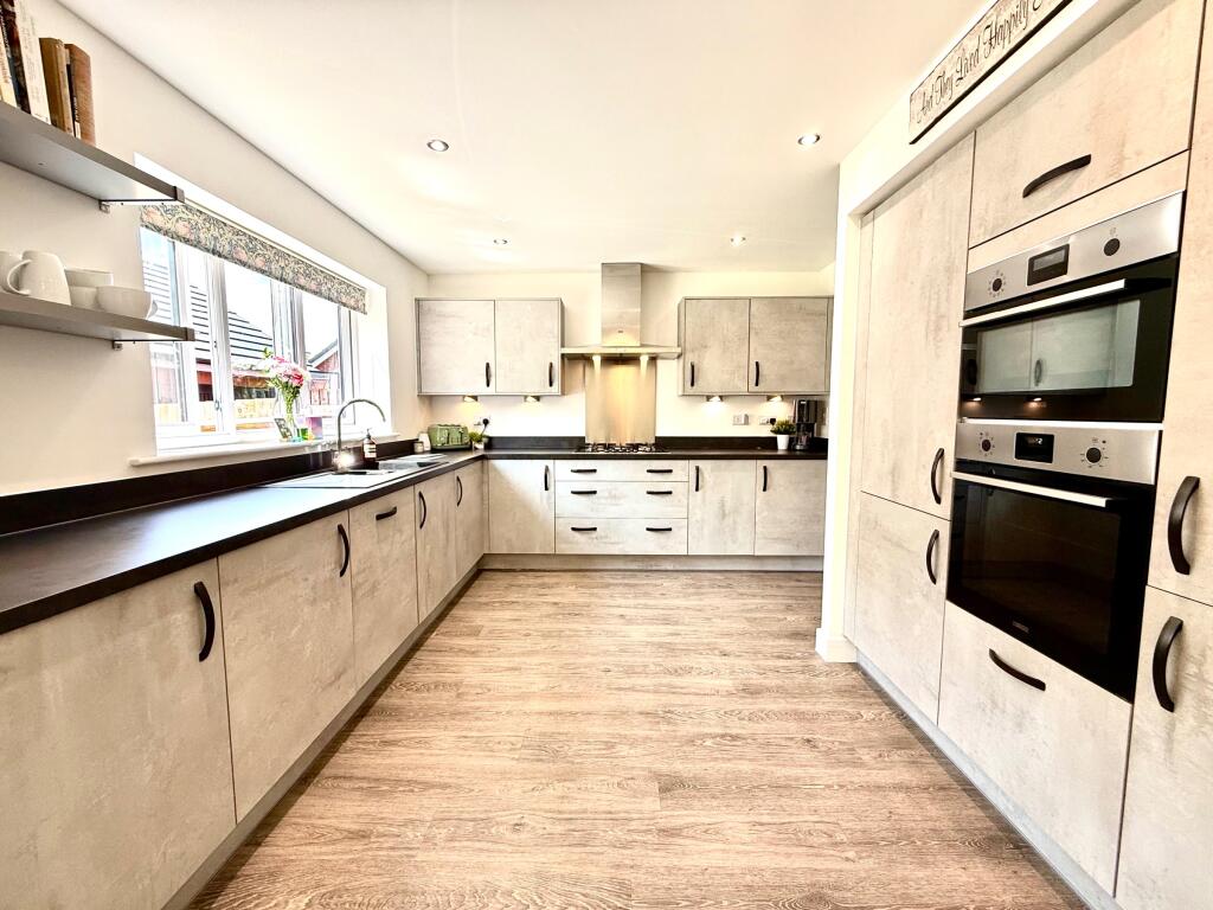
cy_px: 455
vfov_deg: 85.7
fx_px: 491
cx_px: 606
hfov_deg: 102.1
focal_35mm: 14
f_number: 2.2
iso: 64
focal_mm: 2.22
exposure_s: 1/139
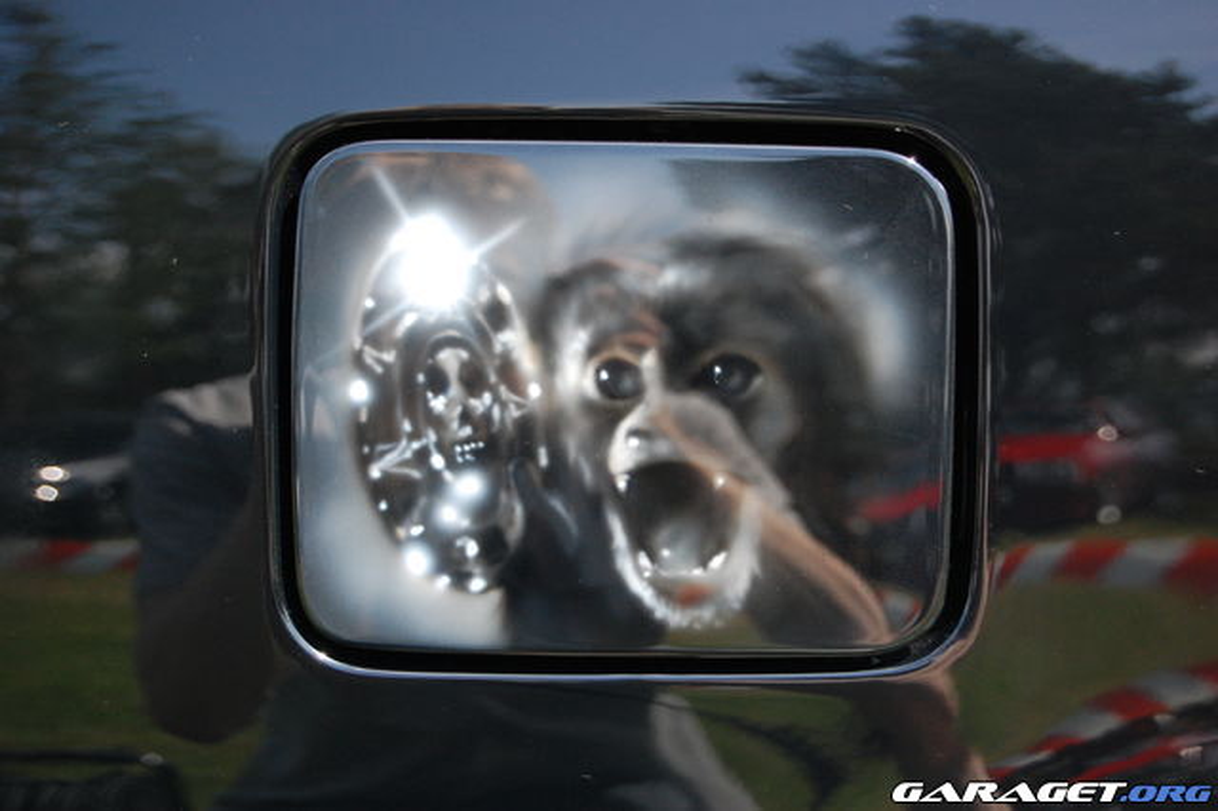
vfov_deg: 16.5
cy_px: 406
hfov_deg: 24.6
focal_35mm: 82
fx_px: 2790
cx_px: 609
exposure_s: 1/640
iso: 800
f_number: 5.6
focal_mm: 55
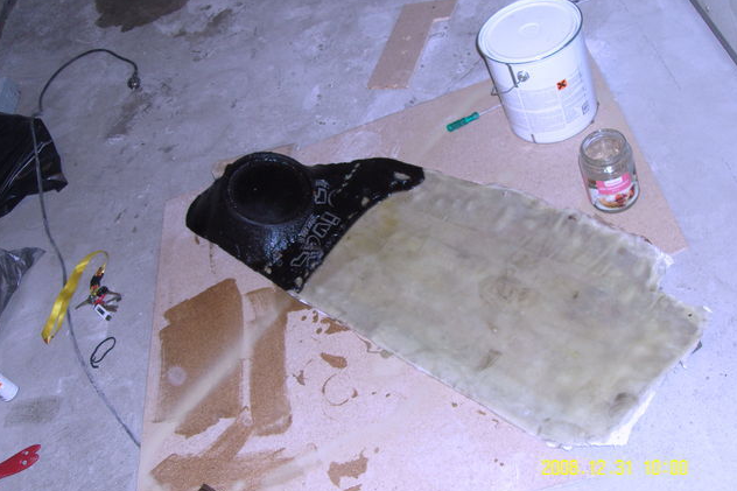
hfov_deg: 49.6
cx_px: 367
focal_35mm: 39
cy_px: 246
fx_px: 798
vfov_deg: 34.2
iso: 80
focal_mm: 6.2
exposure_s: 1/40
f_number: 2.8
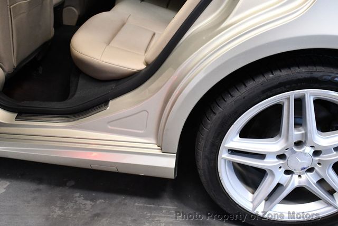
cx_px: 169
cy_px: 113
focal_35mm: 36
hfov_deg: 53.1
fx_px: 338
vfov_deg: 36.9
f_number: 3.5
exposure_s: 1/125
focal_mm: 18
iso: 2500
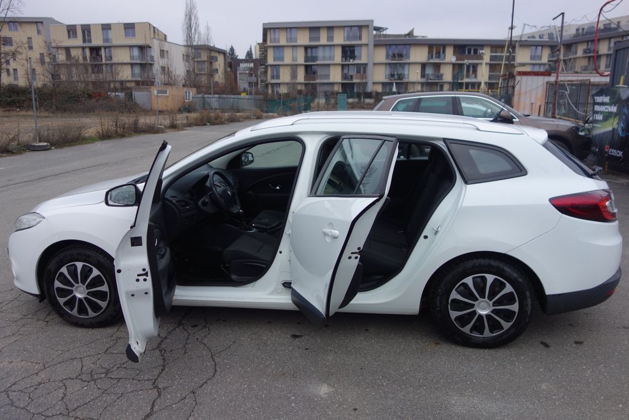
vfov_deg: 46.4
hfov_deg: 65.5
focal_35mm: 28
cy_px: 210
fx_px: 489
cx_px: 314
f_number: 1.8
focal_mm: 10.4
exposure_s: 1/1600
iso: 125
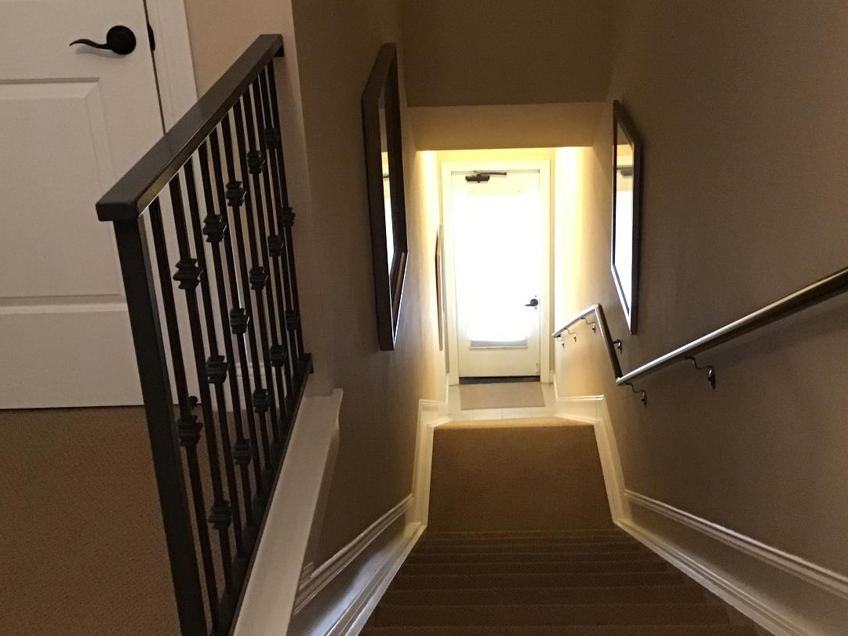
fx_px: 1054
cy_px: 258
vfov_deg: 33.5
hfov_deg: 43.8
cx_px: 461
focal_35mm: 43
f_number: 2.4
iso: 250
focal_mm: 3.3
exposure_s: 1/15
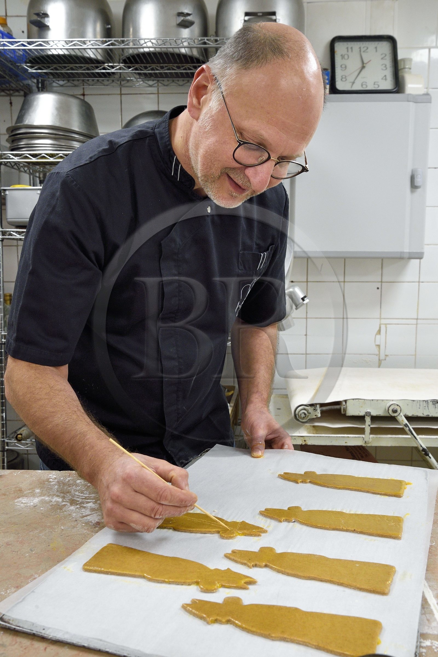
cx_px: 219
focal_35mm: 34
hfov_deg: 38.9
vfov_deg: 55.8
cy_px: 328
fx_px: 620
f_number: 11
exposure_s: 1/25
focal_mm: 34
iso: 1600
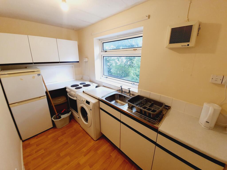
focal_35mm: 13
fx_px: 85
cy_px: 85
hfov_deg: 106.2
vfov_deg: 89.9
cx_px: 114
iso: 125
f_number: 2.2
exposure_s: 1/50
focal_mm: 1.8
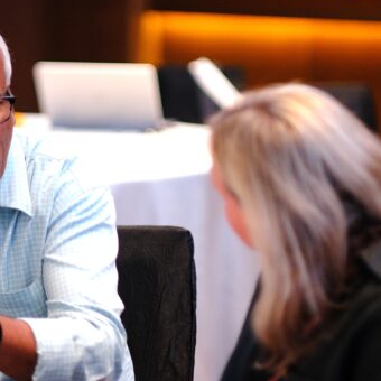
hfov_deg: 10.8
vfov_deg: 10.8
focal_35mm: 162
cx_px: 127
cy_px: 204
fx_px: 2017
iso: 1250
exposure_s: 1/320
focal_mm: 56
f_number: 1.2
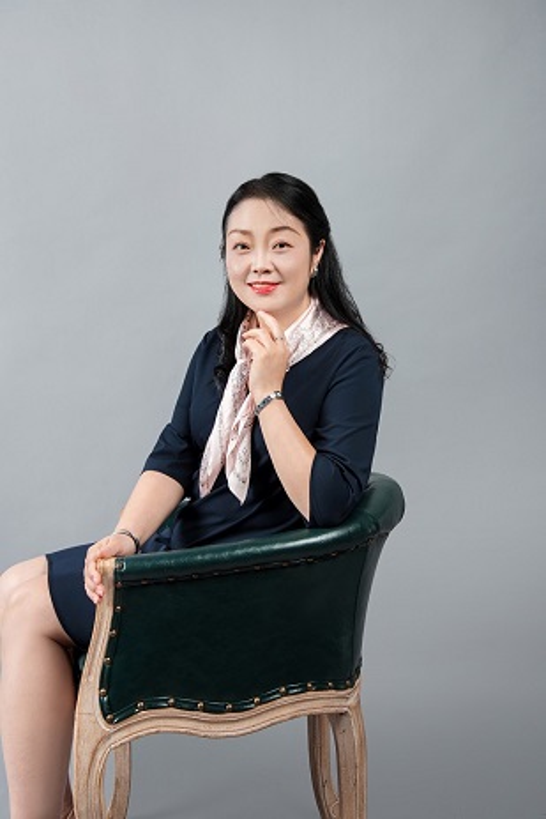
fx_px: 1046
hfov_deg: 29.3
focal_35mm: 46
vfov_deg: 42.7
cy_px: 410
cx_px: 273
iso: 80
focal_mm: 46
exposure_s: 1/160
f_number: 8
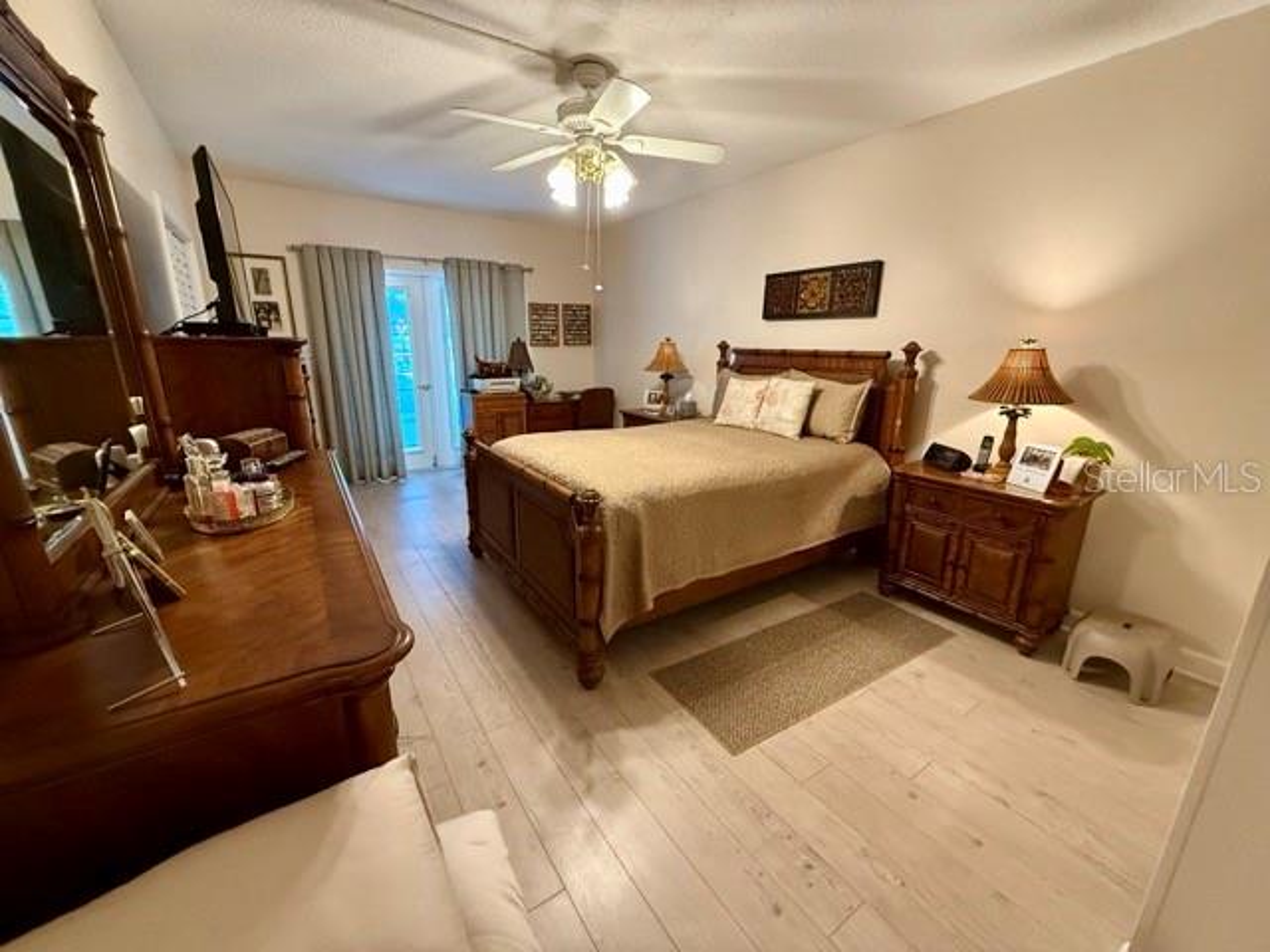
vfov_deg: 85.7
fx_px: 514
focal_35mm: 14
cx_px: 635
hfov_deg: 102.1
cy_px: 476
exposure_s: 1/60
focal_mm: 2.22
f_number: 2.2
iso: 640
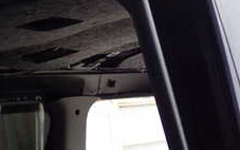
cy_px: 139
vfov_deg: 11.3
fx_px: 752
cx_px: 151
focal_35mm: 115
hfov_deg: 18.1
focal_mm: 7.31
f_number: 2.8
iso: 125
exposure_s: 1/80
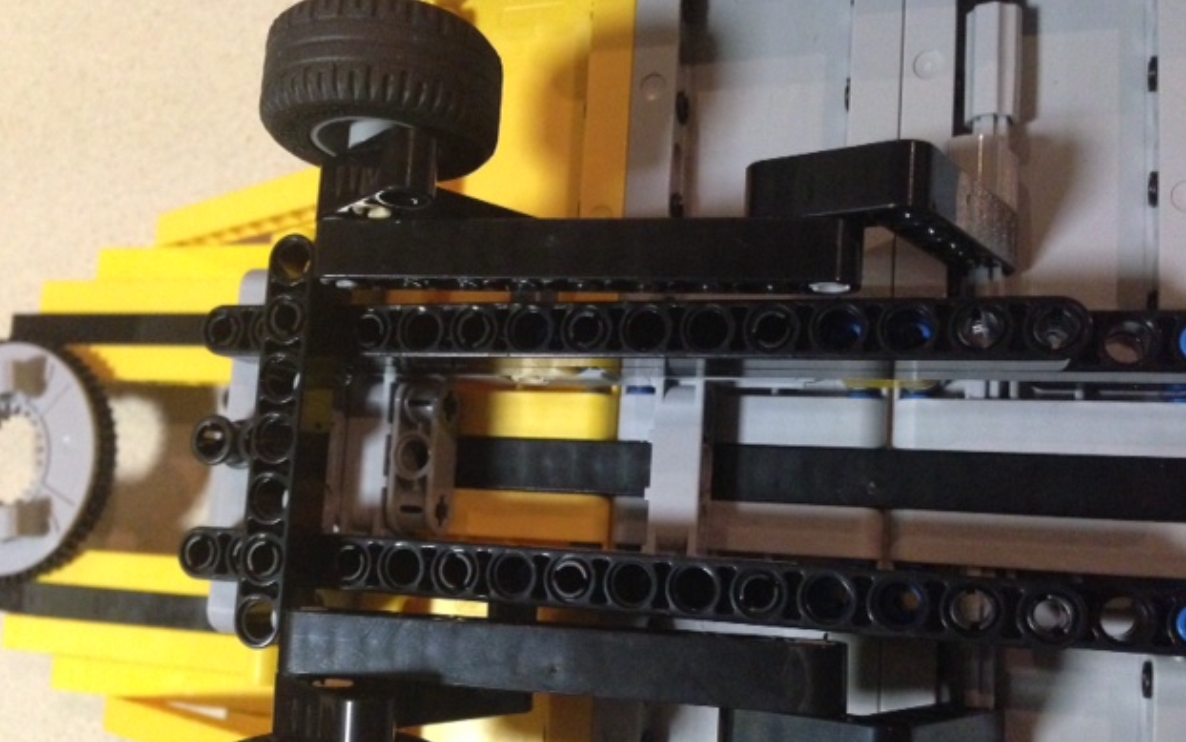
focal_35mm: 36
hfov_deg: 54.0
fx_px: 1164
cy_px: 422
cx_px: 587
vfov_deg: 35.3
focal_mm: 4.12
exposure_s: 1/15
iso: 640
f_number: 2.4
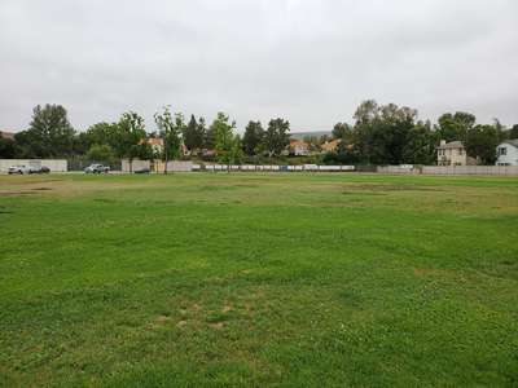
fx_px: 389
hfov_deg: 67.3
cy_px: 194
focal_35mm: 26
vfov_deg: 53.1
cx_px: 259
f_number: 2.4
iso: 50
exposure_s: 1/682
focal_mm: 4.3
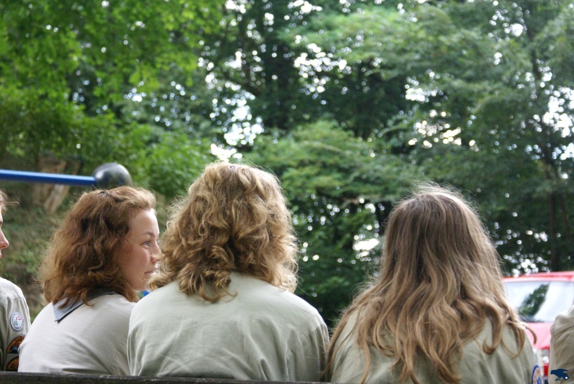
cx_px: 287
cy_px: 192
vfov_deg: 13.1
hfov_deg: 19.4
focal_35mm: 105
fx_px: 1676
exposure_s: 1/100
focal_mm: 70
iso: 800
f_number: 5.6
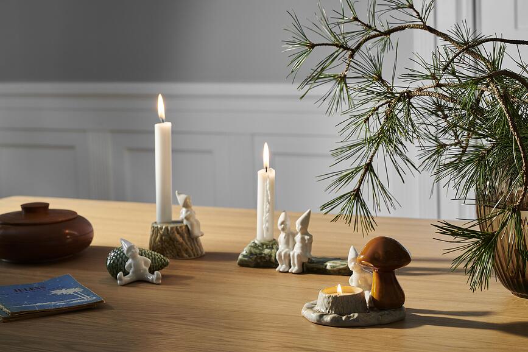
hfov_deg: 23.9
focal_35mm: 85
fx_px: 1247
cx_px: 264
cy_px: 176
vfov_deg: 16.1
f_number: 8
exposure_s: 1/3
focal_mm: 85
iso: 100
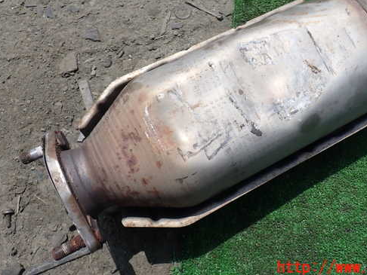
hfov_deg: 49.8
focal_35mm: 37
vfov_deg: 38.5
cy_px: 108
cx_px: 221
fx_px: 392
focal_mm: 5.4
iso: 100
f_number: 9
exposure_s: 1/200
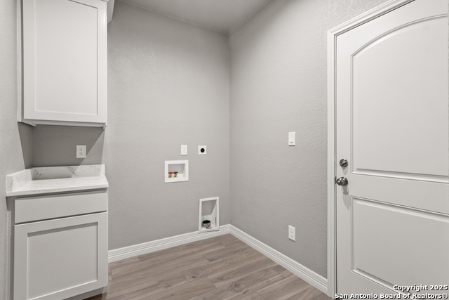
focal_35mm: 16
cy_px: 150
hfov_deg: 95.0
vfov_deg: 72.1
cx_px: 224
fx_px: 206
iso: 200
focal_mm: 11
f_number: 7.1
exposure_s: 1/1.25
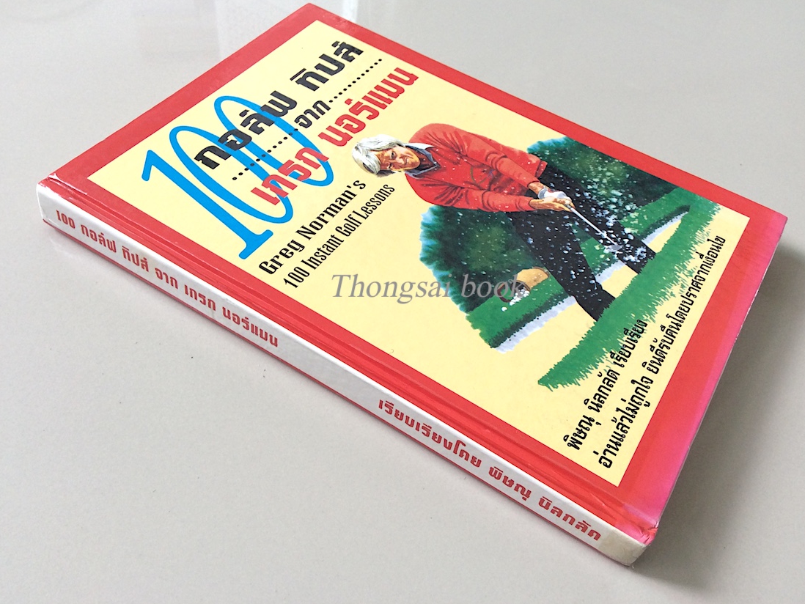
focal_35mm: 33
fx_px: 768
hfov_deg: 55.3
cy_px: 298
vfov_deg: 43.0
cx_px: 399
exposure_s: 1/50
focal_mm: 3.3
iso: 50
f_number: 2.4
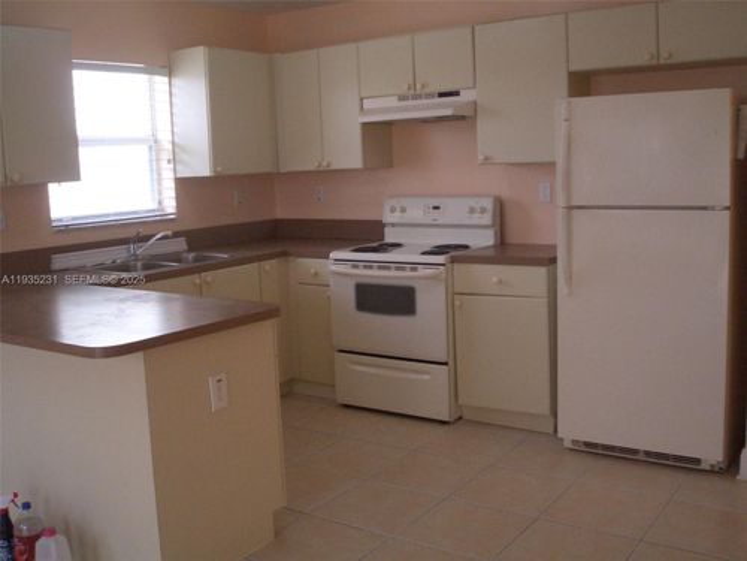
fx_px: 777
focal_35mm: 36
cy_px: 280
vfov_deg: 39.7
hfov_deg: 51.4
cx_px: 374
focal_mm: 4.8
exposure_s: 1/60
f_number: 4
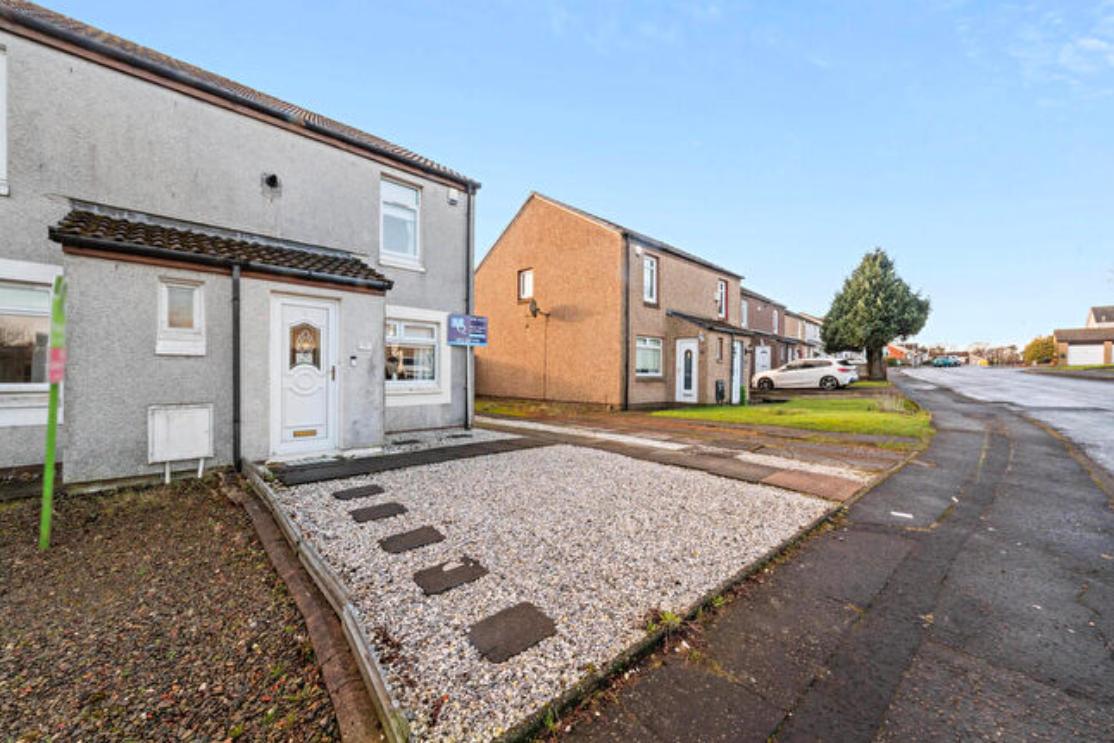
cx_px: 547
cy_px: 365
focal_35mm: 13
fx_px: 402
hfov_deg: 108.3
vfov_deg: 85.4
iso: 400
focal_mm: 12
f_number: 22
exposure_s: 1/6
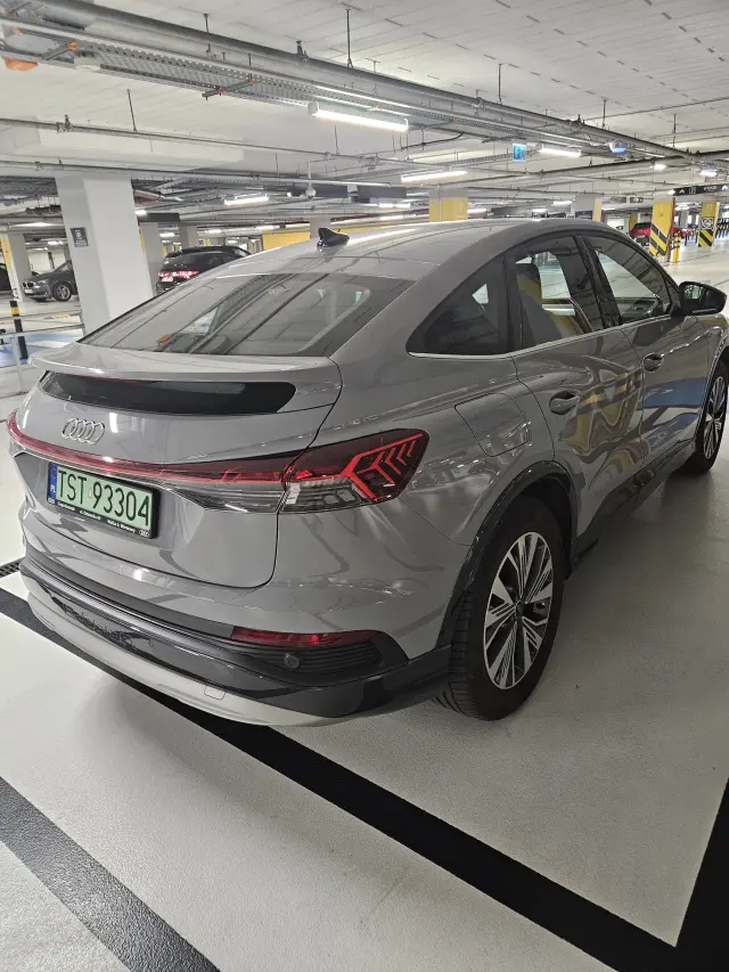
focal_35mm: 23
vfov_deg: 73.9
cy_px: 486
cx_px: 364
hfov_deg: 58.9
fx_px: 646
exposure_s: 1/33.3
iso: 500
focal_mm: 5.4
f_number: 1.8
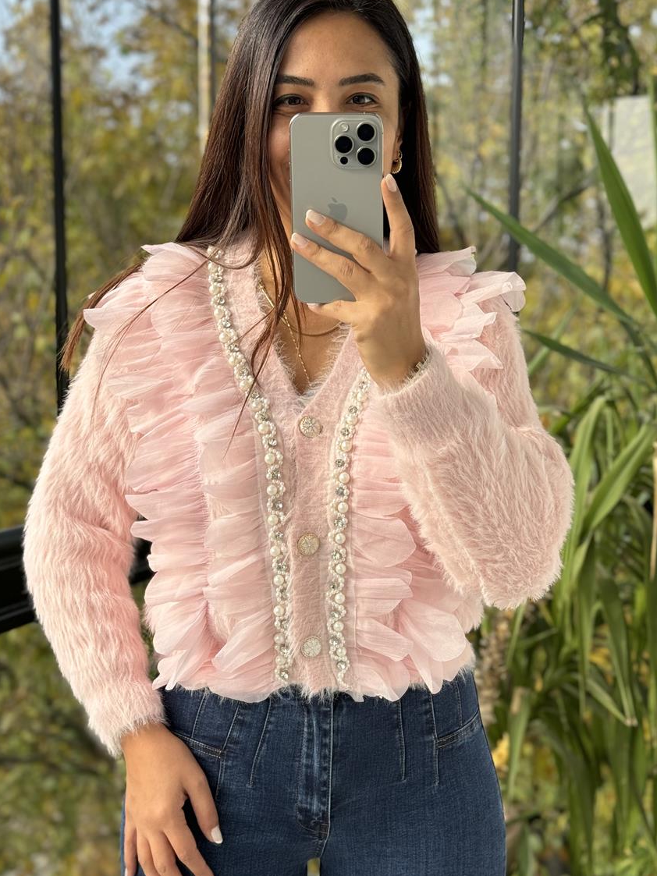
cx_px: 336
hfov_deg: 25.7
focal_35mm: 57
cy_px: 458
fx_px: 1443
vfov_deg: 33.8
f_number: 1.78
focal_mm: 6.76
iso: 64
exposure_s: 1/383
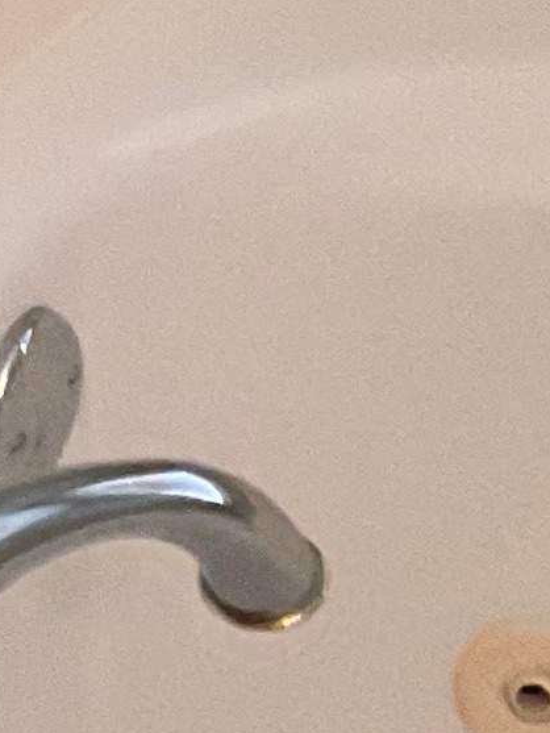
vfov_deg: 8.0
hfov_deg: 6.3
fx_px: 4447
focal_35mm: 210
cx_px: -1249
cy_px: -1546
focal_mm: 3
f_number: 1.8
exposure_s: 1/60
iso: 160
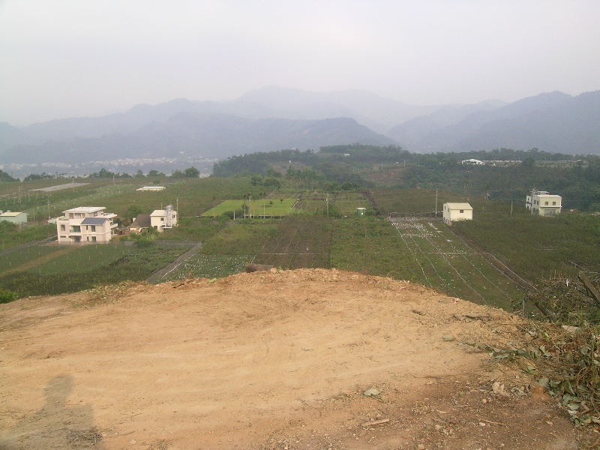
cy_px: 225
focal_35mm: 28
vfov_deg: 49.7
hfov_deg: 63.4
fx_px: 485
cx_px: 300
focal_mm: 5.8
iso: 100
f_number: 5.6
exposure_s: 1/190
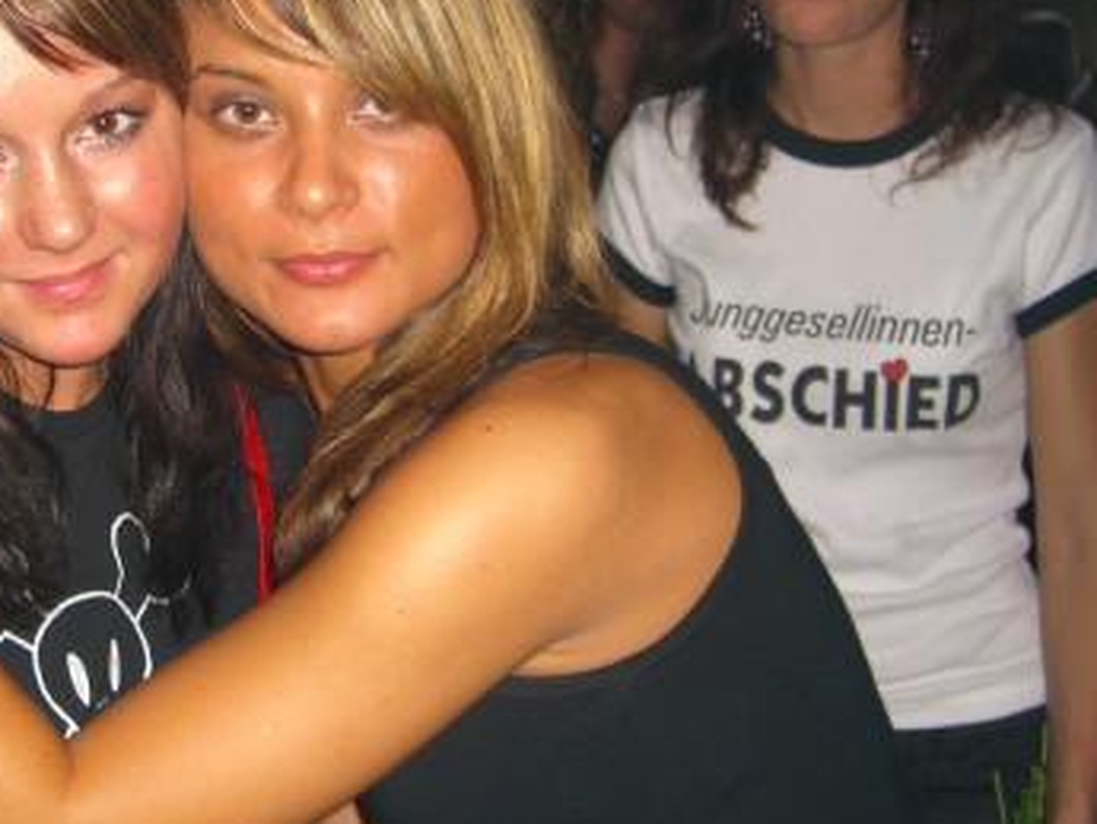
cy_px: 337
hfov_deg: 28.8
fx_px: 2092
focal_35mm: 66
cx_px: 245
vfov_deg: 22.2
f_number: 2.8
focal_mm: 7.9
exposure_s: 1/60
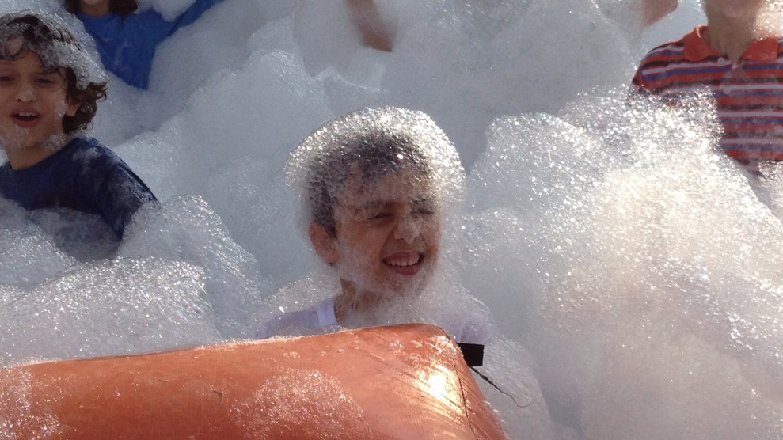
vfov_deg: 15.2
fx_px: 1640
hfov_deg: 26.7
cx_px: 502
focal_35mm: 79
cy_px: 121
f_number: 2.4
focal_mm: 4.28
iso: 50
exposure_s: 1/1453
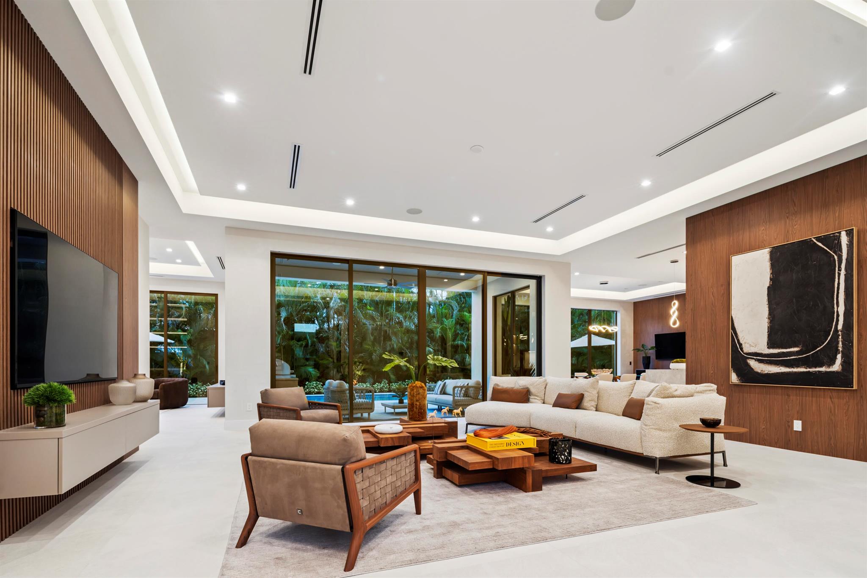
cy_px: 289
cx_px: 434
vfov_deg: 70.4
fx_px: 409
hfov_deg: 93.3
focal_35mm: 17
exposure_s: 1/20
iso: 400
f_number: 7.1
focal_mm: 17
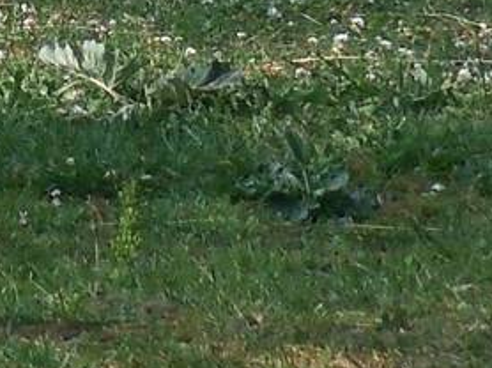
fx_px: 28629
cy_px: -531
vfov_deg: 0.7
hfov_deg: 1.0
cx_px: -181
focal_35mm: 2016
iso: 200
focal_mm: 62
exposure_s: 1/640
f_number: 4.8
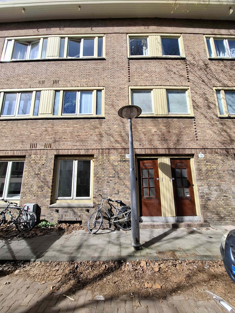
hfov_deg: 89.9
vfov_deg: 106.2
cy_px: 156
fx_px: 118
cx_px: 118
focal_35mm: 13
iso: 40
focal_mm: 1.74
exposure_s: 1/652
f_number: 2.2
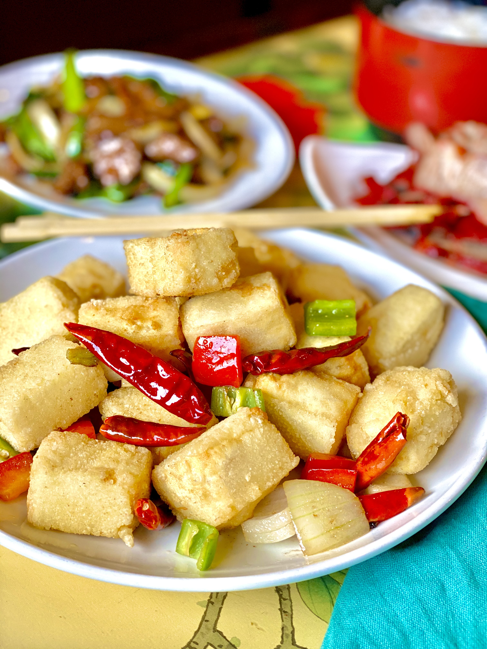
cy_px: 324
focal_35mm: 52
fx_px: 975
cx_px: 244
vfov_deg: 36.8
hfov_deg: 28.0
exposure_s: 1/120
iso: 80
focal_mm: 6
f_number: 2
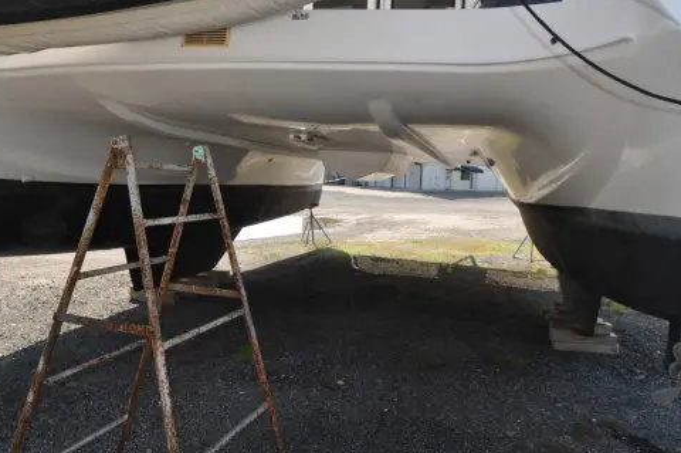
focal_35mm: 28
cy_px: 221
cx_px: 366
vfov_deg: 46.3
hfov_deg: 65.4
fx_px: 529
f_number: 9
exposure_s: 1/200
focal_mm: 14
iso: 200
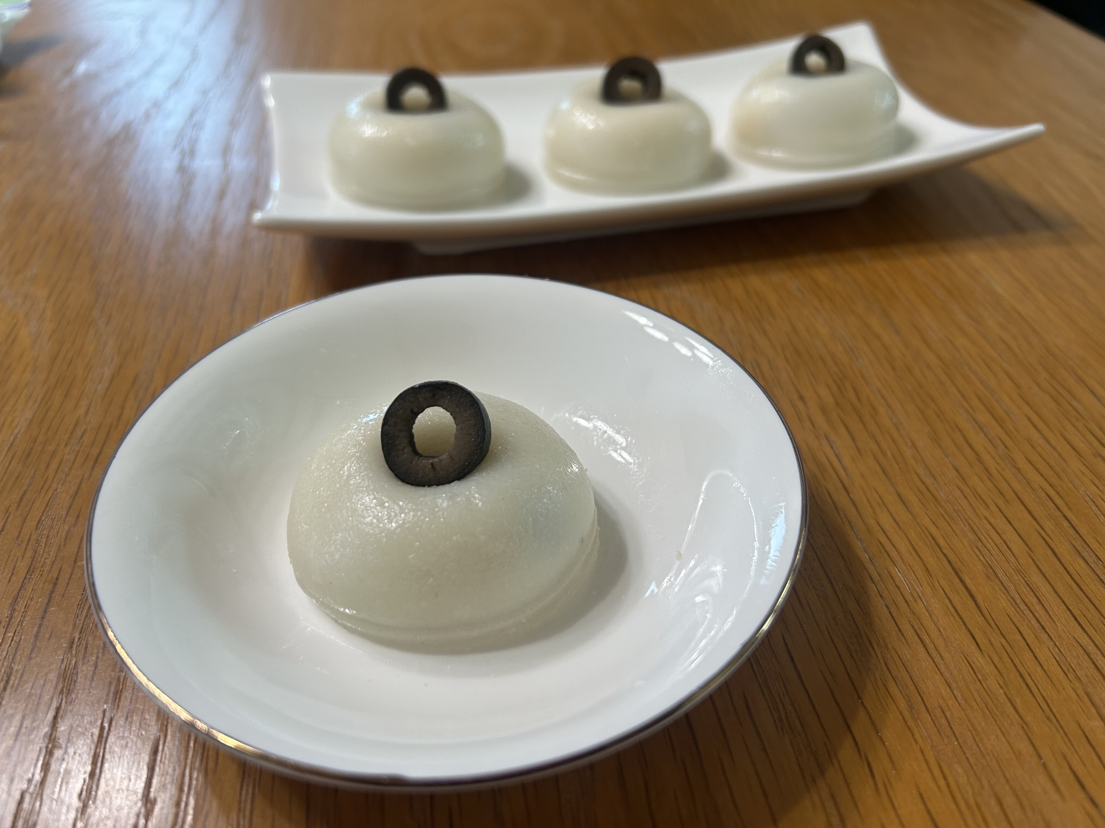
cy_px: 414
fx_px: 830
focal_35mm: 26
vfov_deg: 53.1
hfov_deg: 67.3
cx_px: 552
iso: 100
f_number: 1.5
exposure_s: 1/120
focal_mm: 5.7
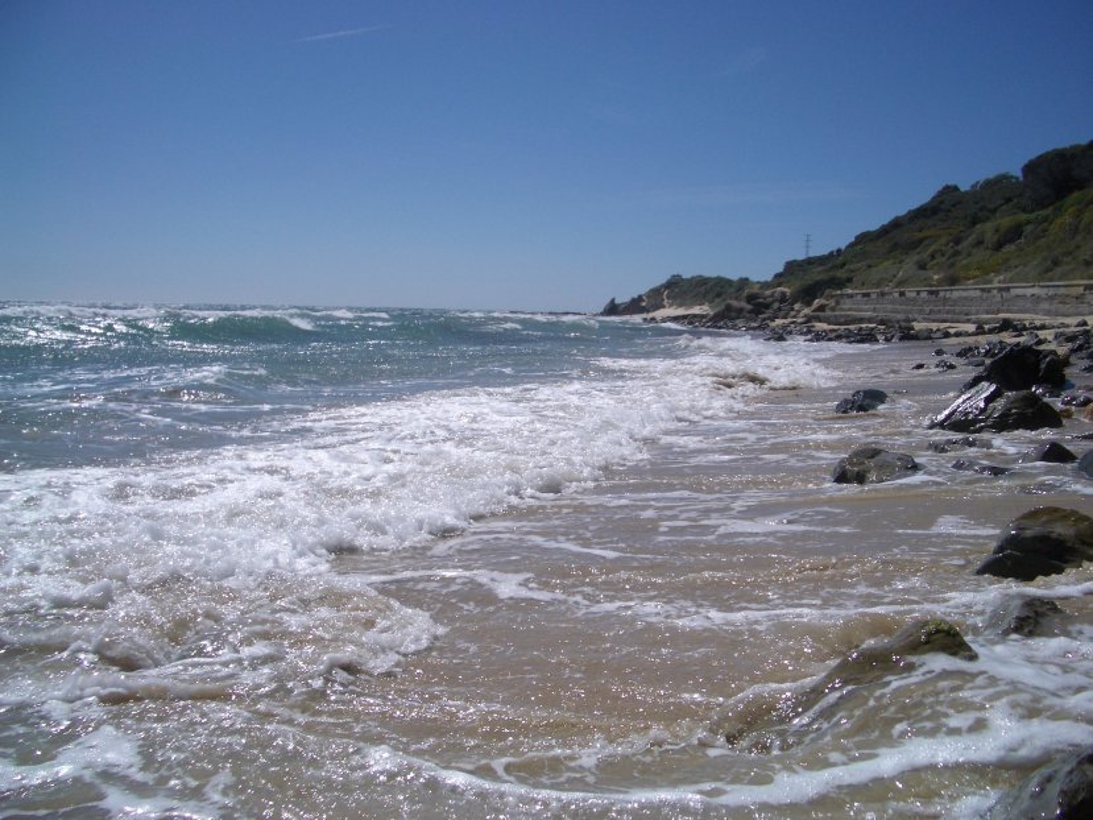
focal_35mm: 35
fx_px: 1105
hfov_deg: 52.6
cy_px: 410
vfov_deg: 40.7
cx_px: 546
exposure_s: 1/2000
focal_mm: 5.8
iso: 50
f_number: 4.3
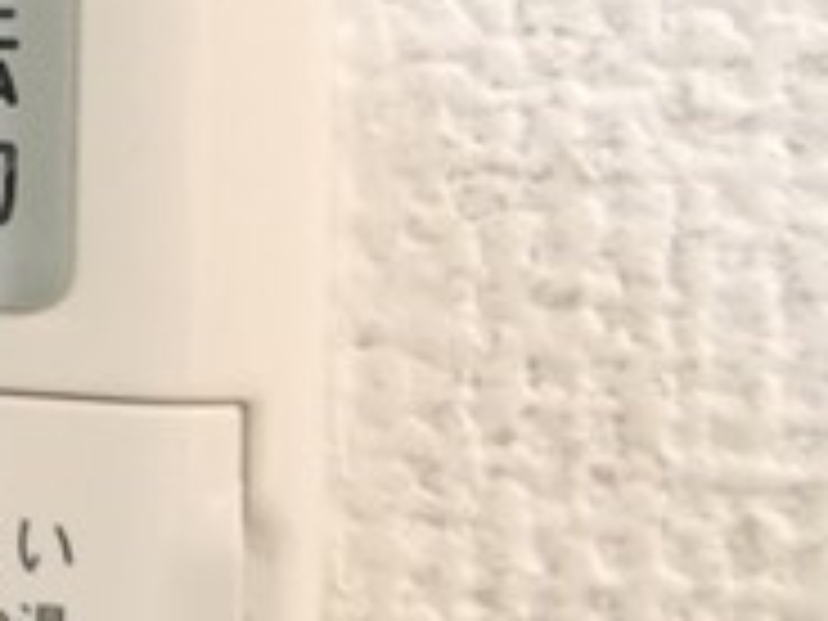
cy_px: 45
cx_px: -634
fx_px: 1866
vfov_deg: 18.5
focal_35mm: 78
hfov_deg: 19.3
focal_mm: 7
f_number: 4
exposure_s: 1/30
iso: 3200
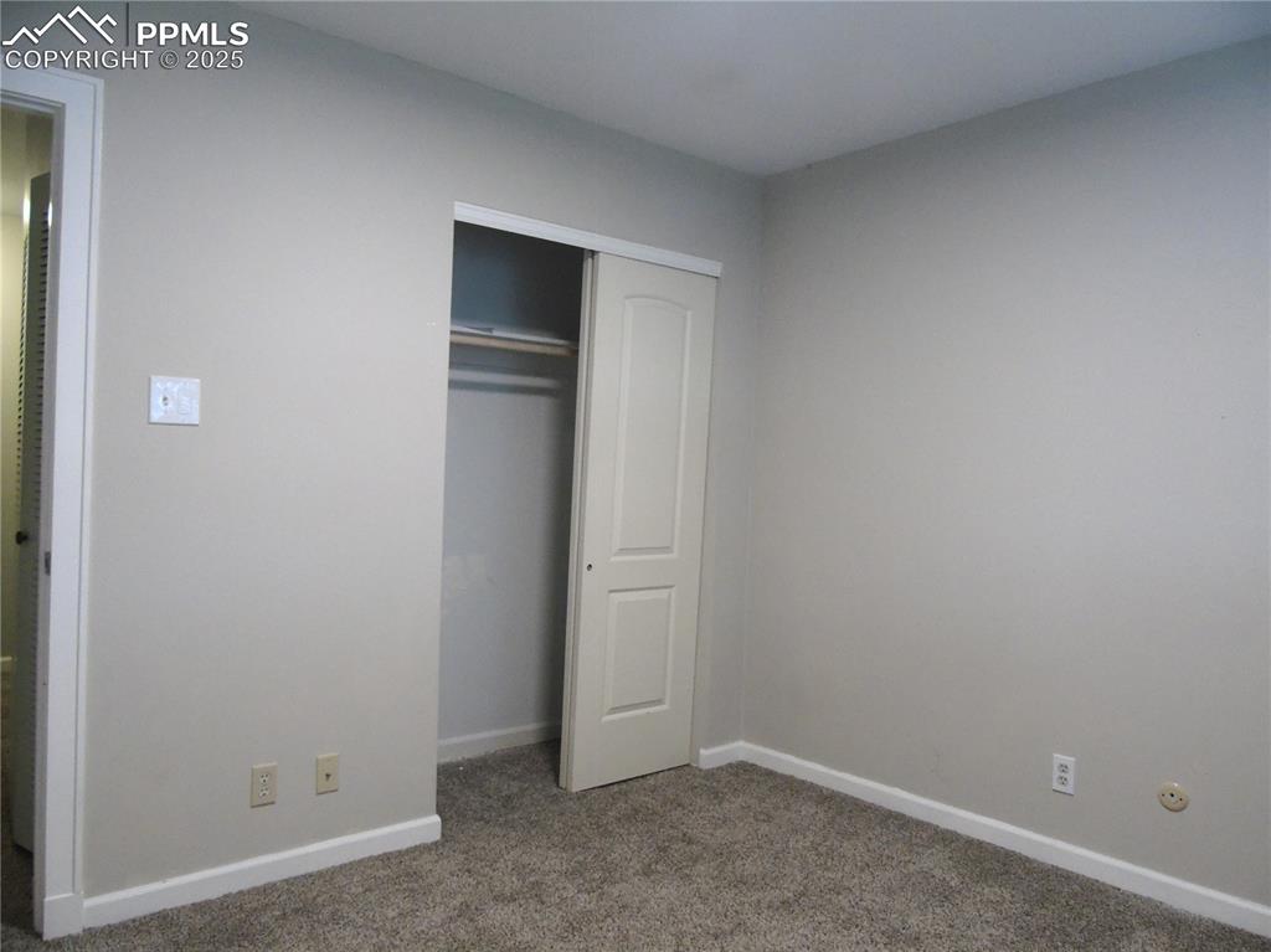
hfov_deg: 69.4
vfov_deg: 54.8
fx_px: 917
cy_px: 476
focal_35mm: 25
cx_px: 636
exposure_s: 1/30
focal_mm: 4.4
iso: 400
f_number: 3.4
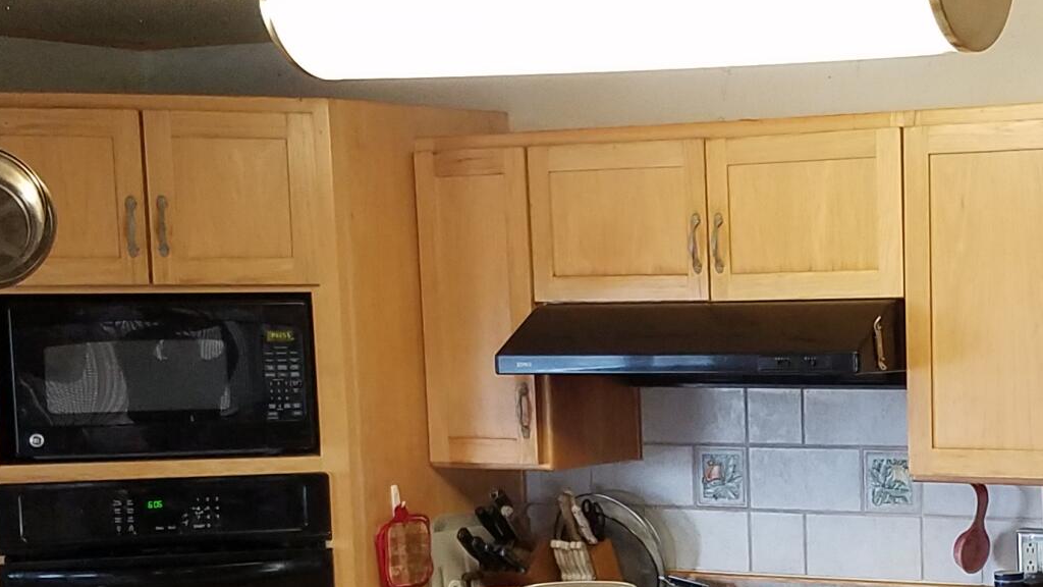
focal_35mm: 83
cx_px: 820
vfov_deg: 14.4
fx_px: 2295
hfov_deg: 25.2
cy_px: 506
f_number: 1.7
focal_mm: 4.2
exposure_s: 1/60
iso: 200
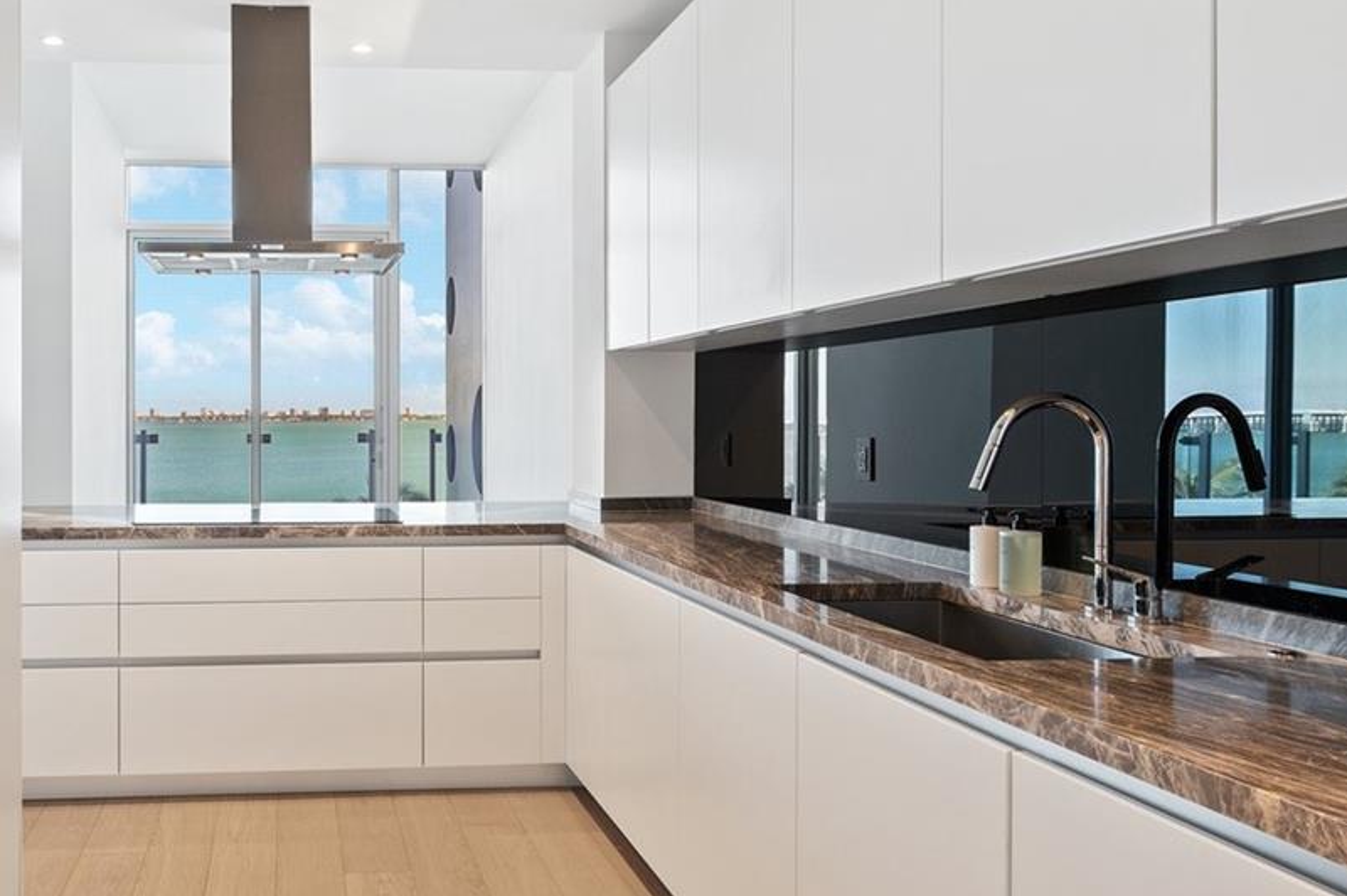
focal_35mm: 28
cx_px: 349
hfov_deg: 62.1
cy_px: 459
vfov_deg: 46.3
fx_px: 1047
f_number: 8
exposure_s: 1/13
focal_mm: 14
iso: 200
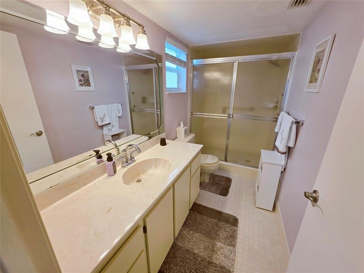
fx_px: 137
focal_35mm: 13
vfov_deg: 89.9
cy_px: 136
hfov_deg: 106.2
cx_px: 182
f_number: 1.9
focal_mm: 2.2
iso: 40
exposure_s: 1/120
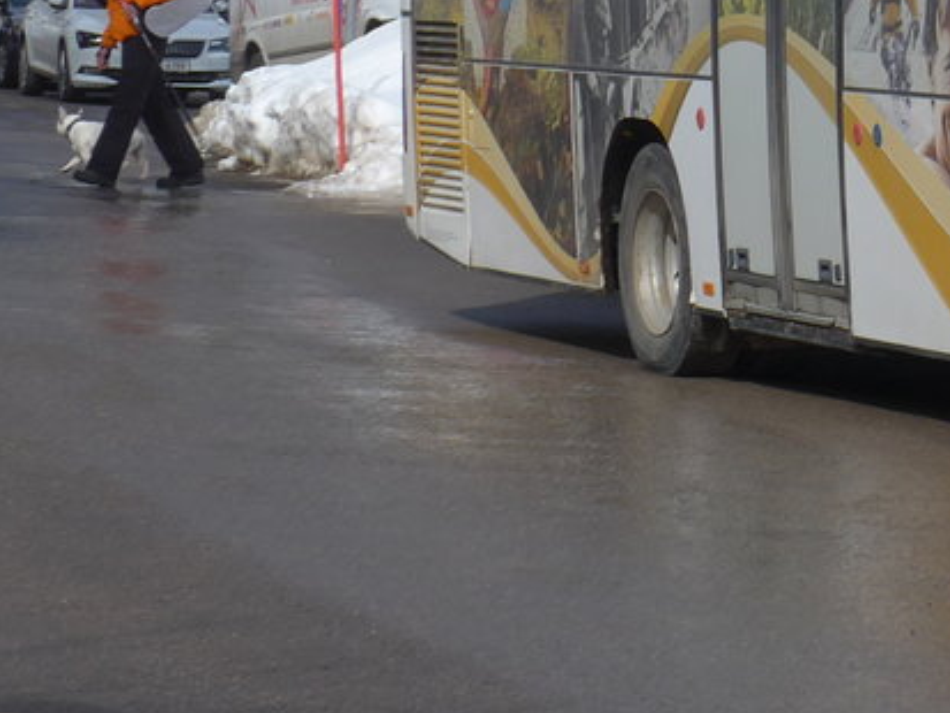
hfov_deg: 9.0
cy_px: -92
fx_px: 5902
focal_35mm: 215
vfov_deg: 6.9
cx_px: 1373
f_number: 4.2
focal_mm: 15
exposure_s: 1/1000
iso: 80
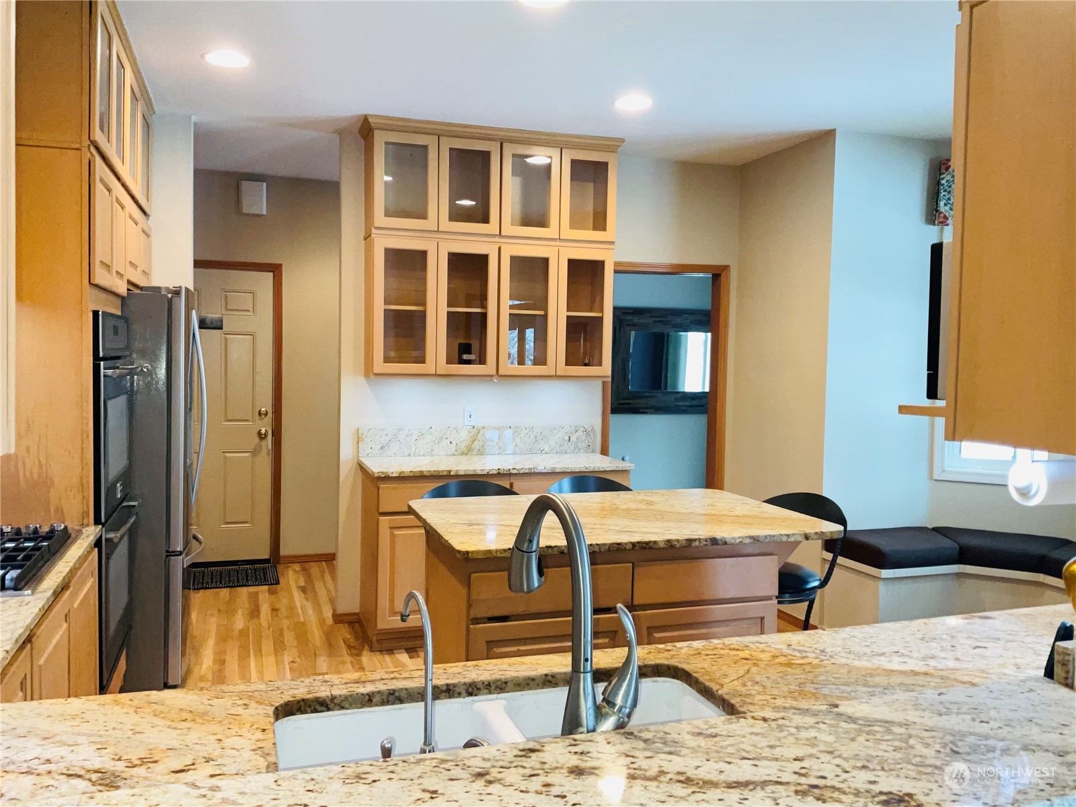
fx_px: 901
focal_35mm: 29
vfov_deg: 48.2
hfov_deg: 61.7
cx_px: 538
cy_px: 404
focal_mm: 3
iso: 100
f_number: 1.8
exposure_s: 1/60
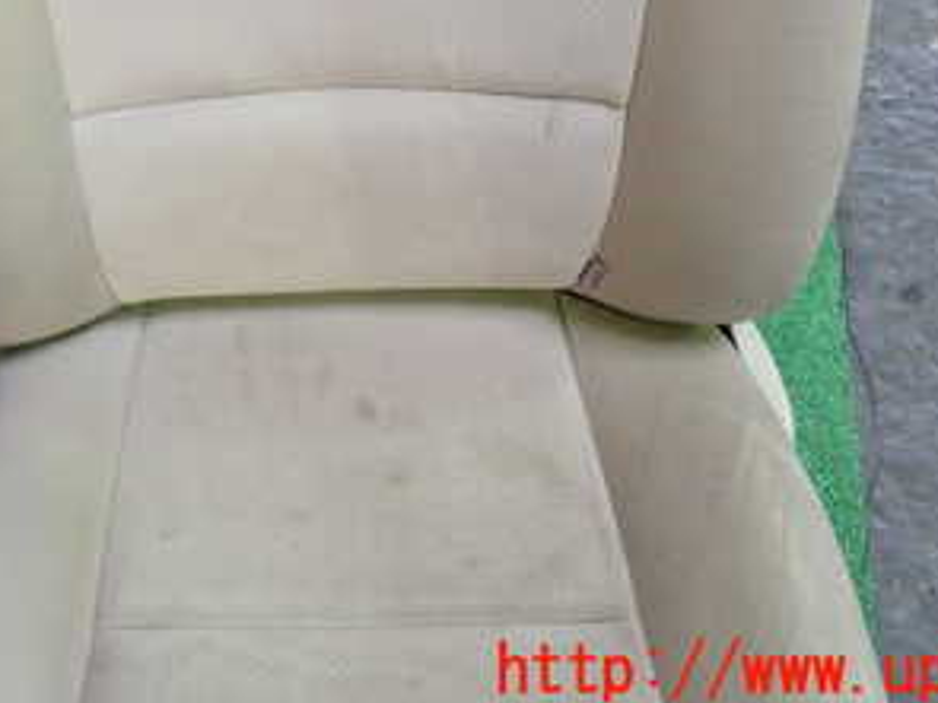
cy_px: -3
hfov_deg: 31.3
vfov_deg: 23.0
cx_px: 261
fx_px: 1652
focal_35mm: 61
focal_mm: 5.4
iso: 320
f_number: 2.3
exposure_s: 1/30
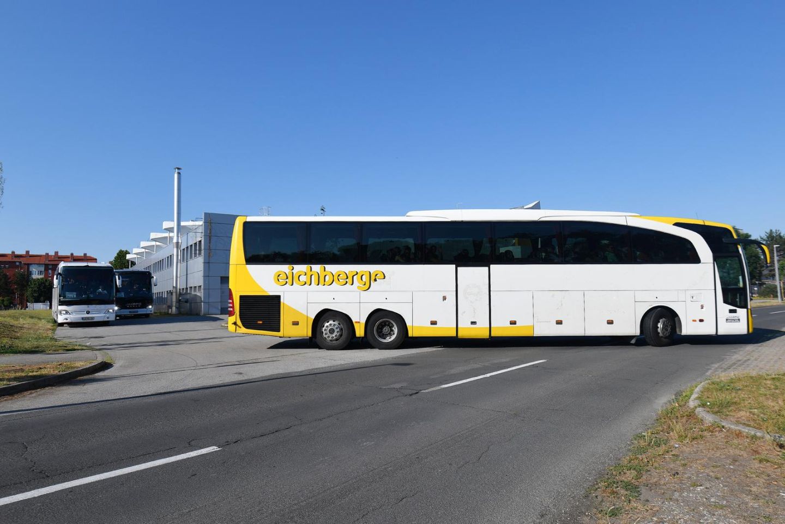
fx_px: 349
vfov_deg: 73.7
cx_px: 392
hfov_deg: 96.7
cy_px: 262
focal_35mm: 16
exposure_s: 1/1250
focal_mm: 16
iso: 80
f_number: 5
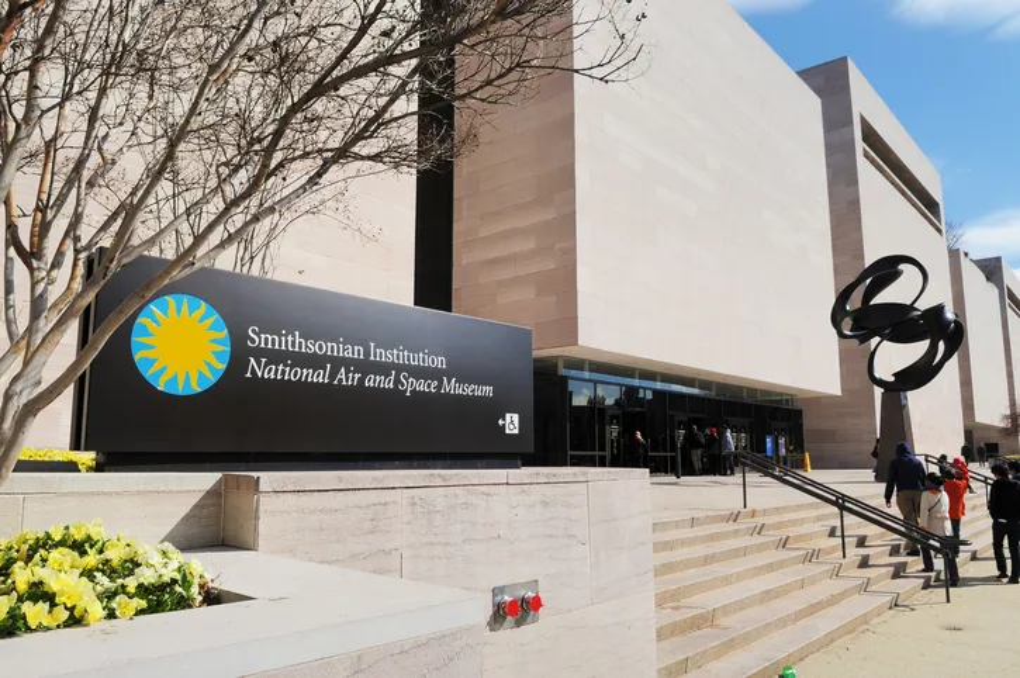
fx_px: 722
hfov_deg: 70.5
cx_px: 510
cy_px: 339
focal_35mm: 26
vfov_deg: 50.3
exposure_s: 1/400
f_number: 10
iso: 200
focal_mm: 17
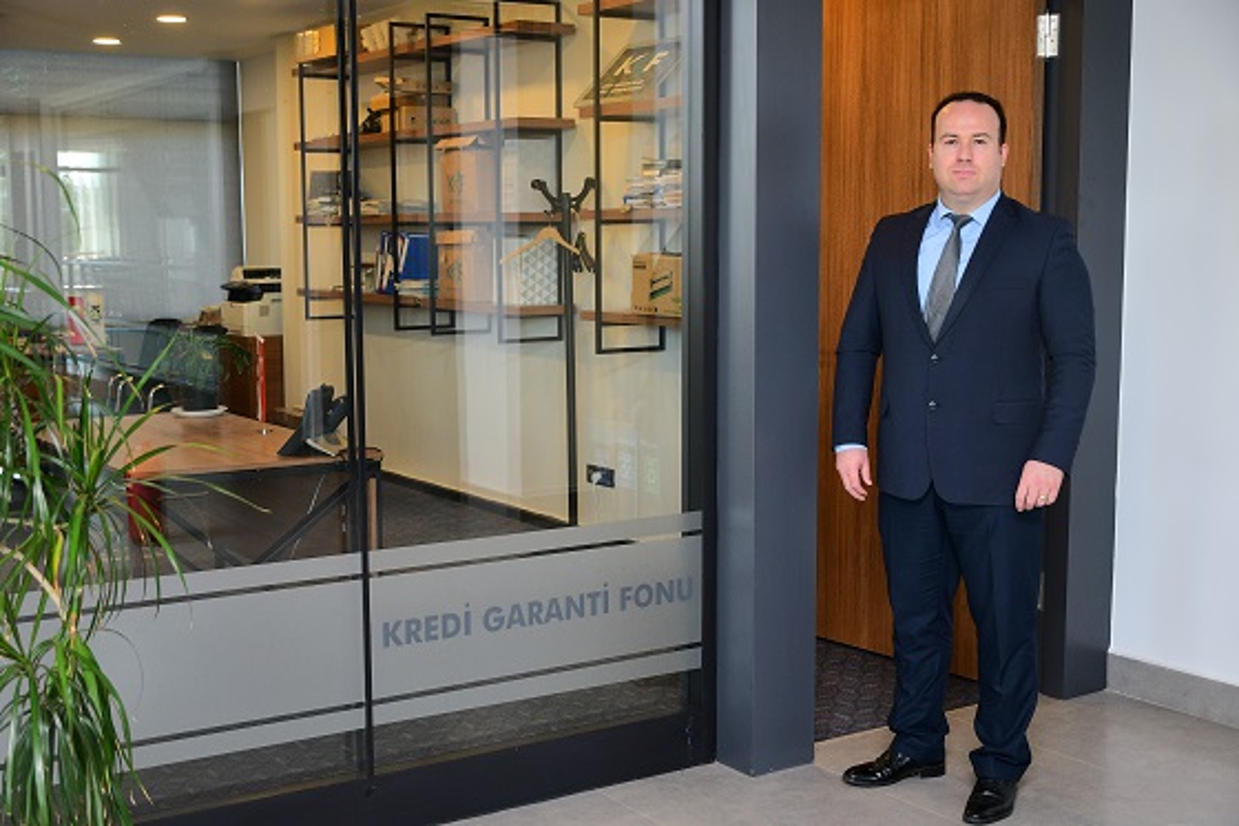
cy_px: 413
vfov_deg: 29.8
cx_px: 620
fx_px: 1548
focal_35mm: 45
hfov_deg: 43.6
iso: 560
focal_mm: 30
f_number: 3.2
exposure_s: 1/125
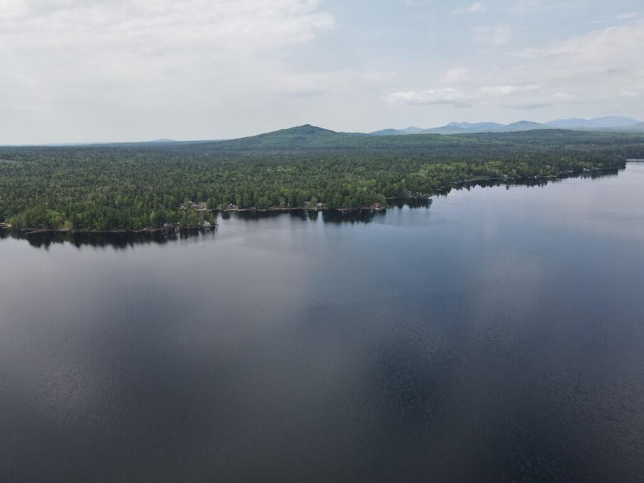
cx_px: 322
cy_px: 242
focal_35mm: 24
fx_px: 446
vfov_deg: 56.8
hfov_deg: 71.6
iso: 100
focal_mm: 4.5
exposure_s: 1/640
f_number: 2.8
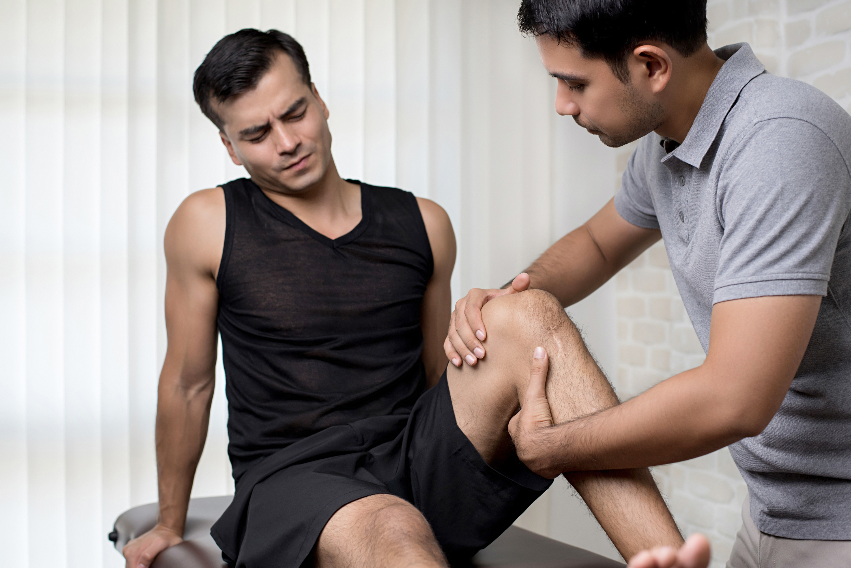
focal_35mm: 50
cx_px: 426
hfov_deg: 39.6
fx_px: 1182
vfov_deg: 27.0
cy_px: 284
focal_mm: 50
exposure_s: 1/100
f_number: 4
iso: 320
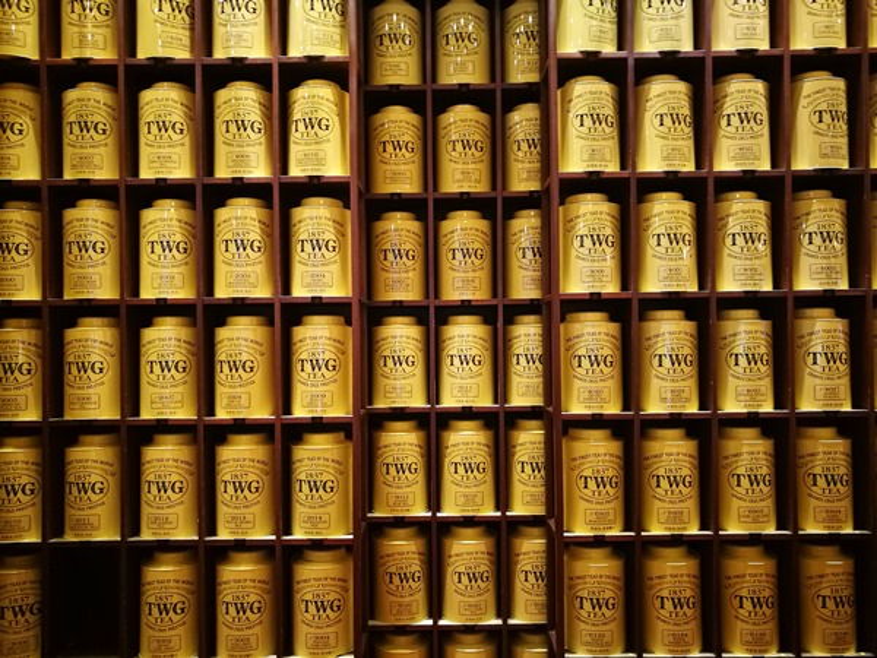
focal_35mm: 27
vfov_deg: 51.4
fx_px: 684
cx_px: 438
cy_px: 329
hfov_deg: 65.3
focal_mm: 4.5
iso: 400
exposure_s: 1/24
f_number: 2.2
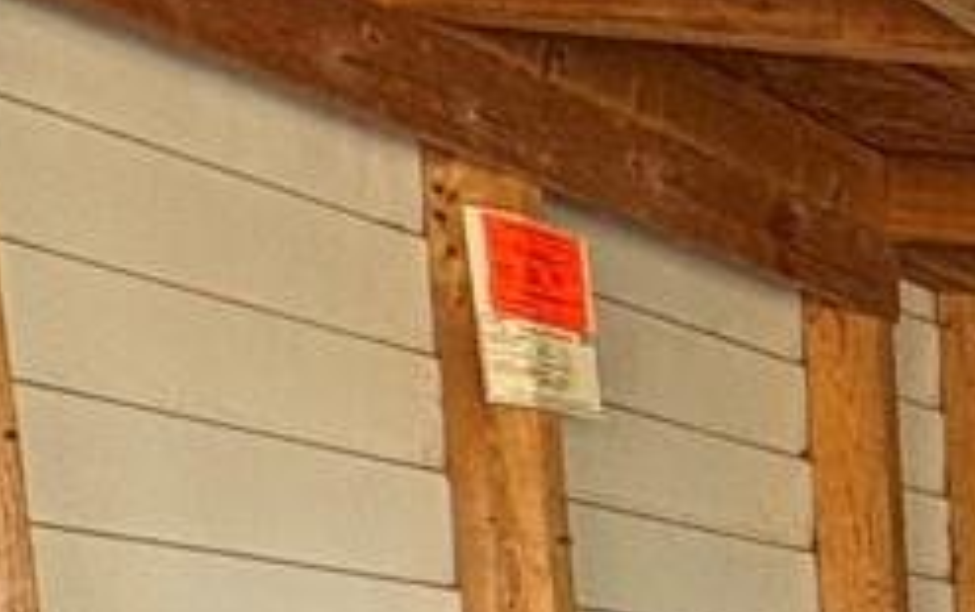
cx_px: 2337
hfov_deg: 14.4
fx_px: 2554
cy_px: 1303
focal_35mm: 96
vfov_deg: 11.9
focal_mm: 2.22
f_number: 2.2
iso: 200
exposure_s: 1/80
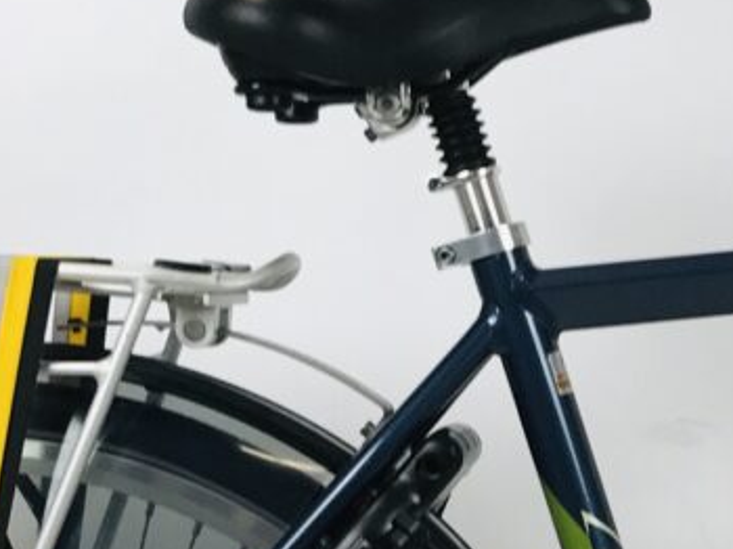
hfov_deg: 15.4
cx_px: 898
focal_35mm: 123
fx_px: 2603
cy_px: 572
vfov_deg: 11.9
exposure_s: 1/50
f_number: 1.8
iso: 32
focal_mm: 3.99
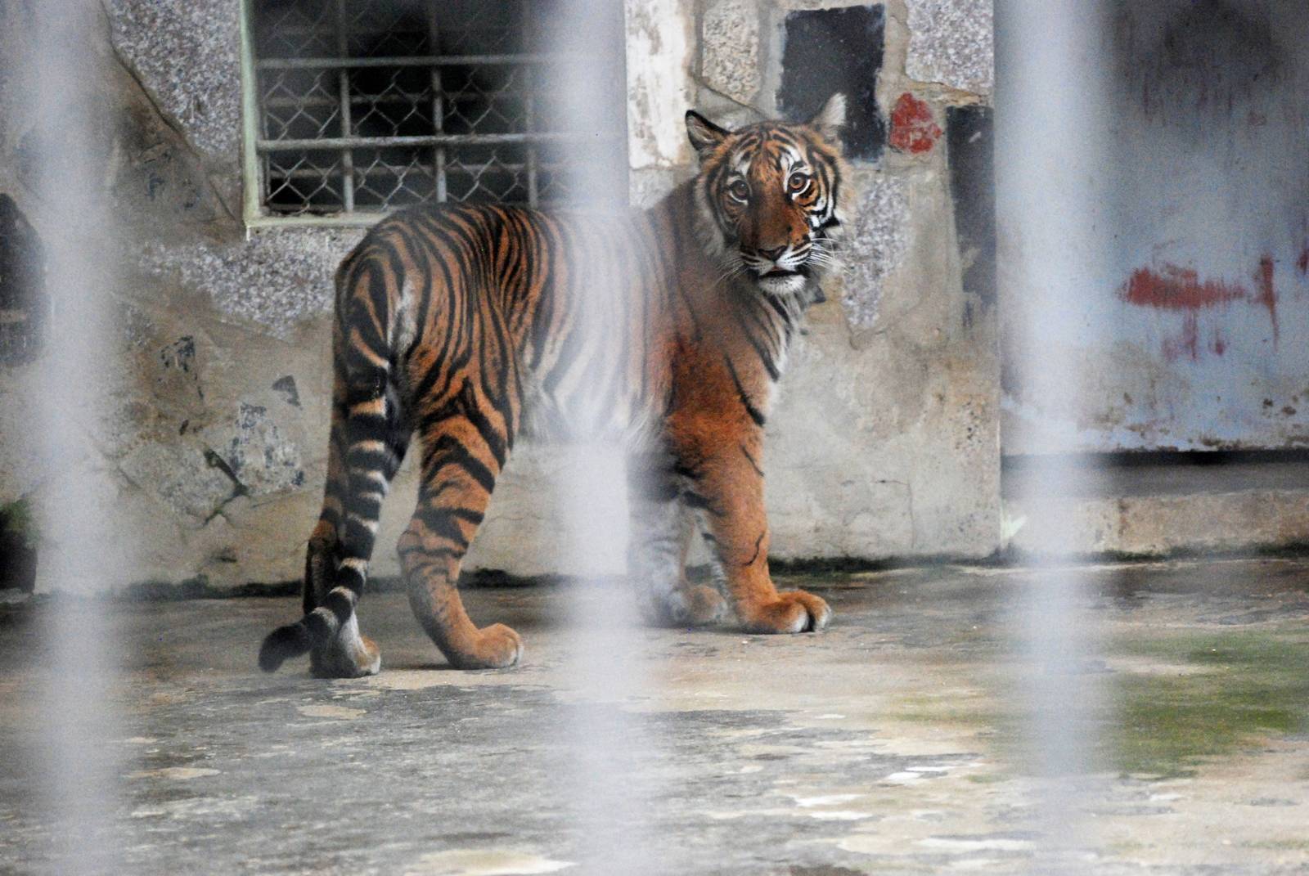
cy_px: 438
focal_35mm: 225
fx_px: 8191
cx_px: 654
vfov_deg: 6.1
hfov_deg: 9.1
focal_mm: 150
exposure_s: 1/160
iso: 1600
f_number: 4.5
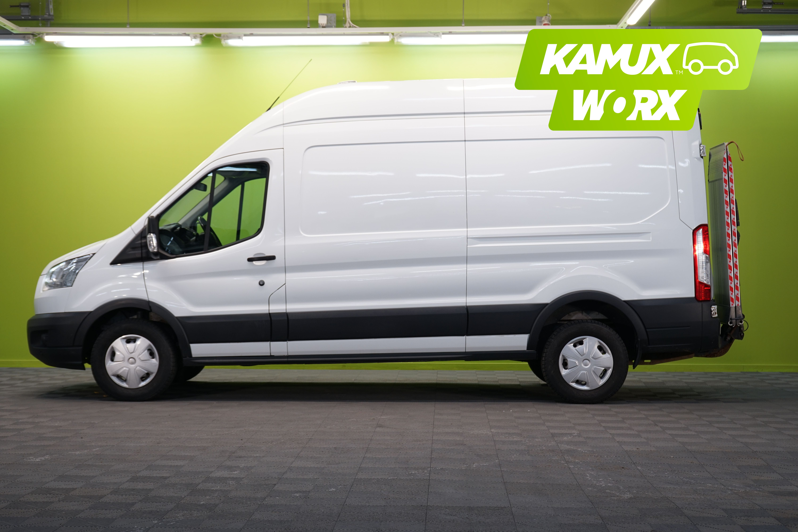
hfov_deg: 33.9
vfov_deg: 23.0
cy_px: 266
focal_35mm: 59
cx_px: 399
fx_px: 1308
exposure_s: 1/25
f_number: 6.3
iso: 320
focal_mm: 59
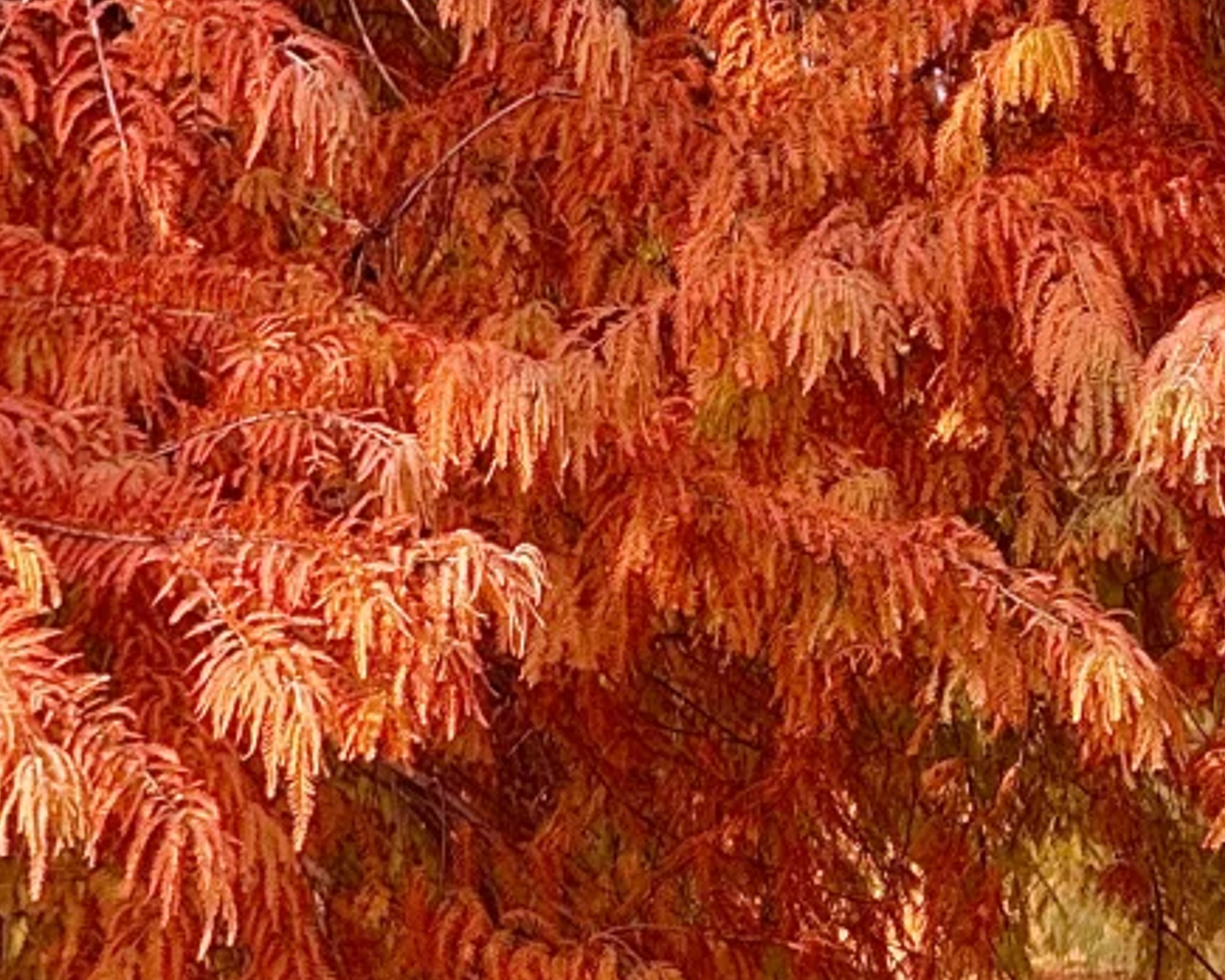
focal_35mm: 388
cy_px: 1081
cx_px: 1450
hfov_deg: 5.0
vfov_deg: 4.0
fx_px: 14067
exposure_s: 1/99
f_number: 2.8
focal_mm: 15.66
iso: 50
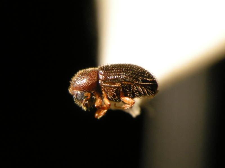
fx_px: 799
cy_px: 84
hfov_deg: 16.0
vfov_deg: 12.0
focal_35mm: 123
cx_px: 112
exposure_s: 1/60
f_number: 5.3
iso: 298
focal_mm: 26.3
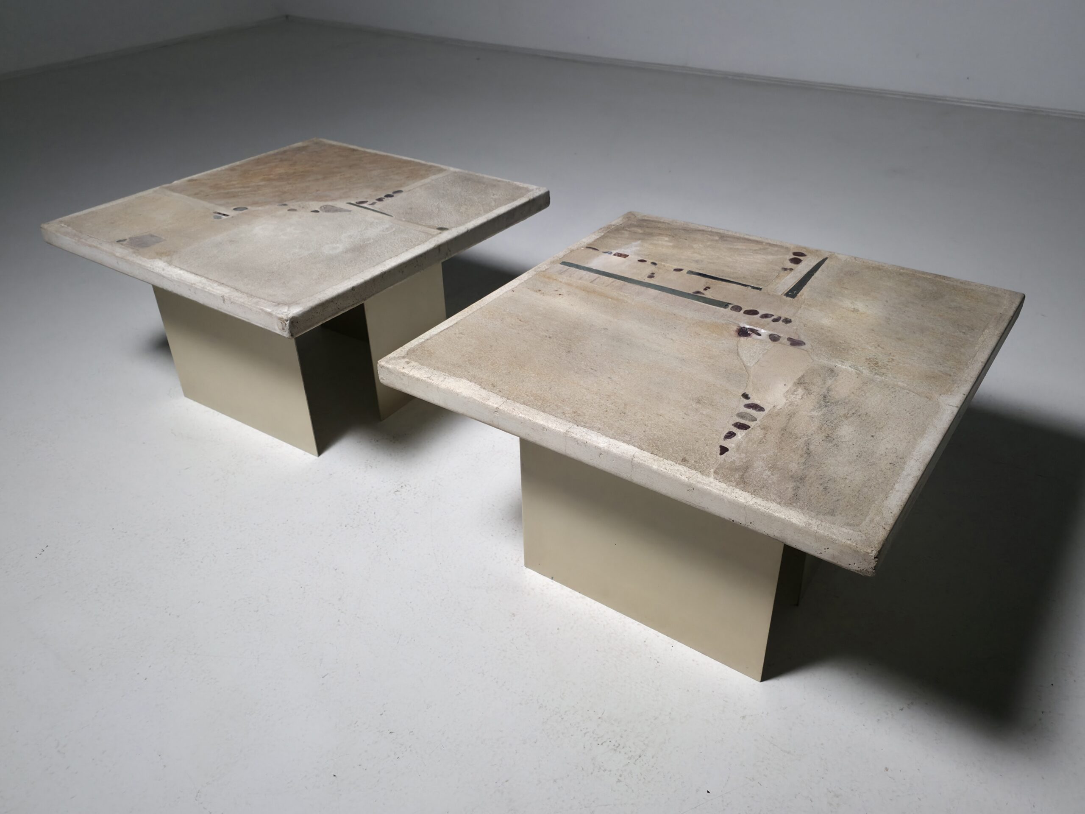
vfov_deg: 58.9
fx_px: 721
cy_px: 407
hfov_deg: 73.9
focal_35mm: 23
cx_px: 542
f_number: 1.7
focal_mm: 6.3
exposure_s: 1/101
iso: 200
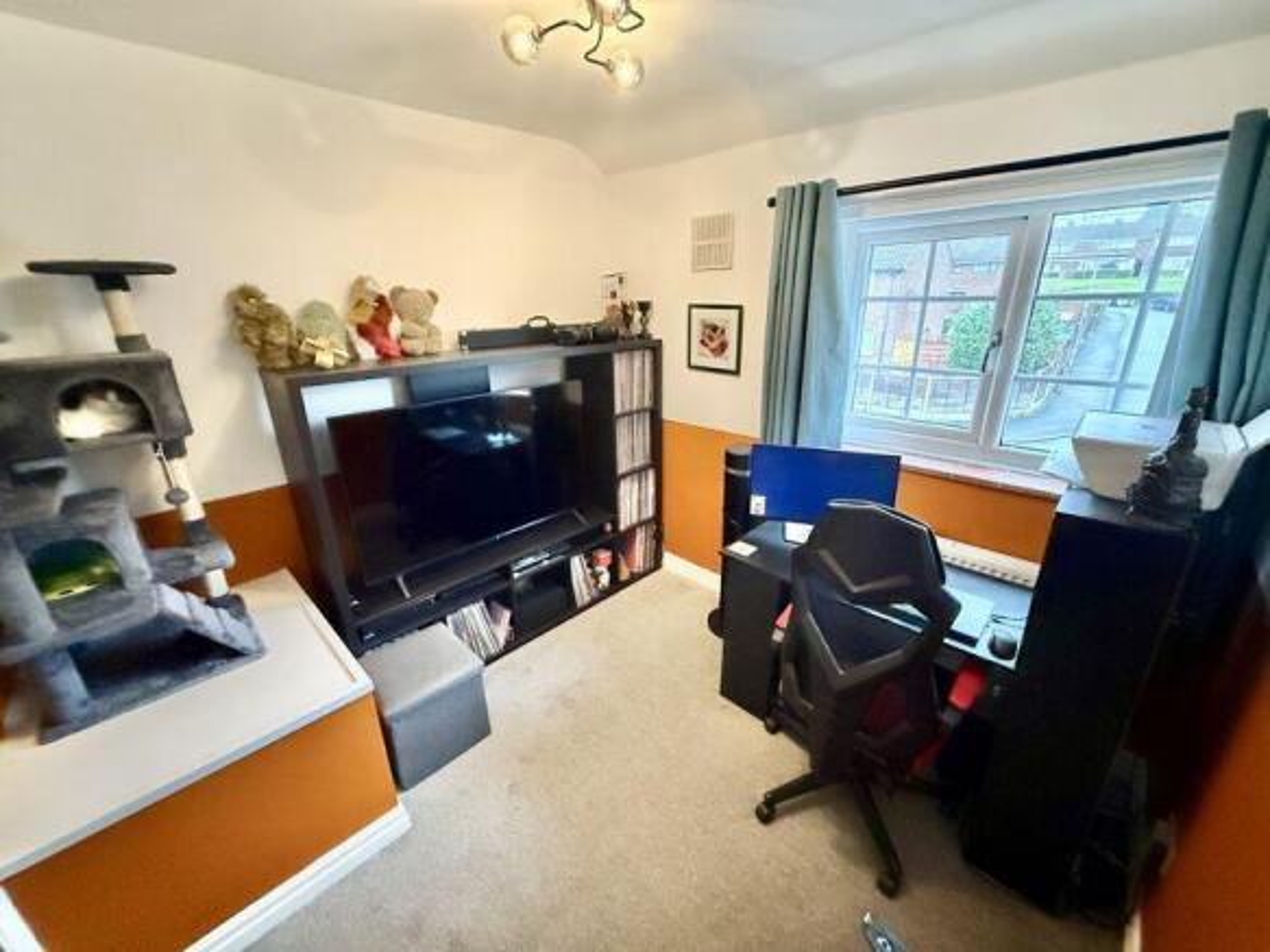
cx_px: 635
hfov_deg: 102.1
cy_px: 476
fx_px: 514
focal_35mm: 14
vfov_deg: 85.7
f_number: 2.2
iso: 1250
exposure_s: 1/40
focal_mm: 2.22
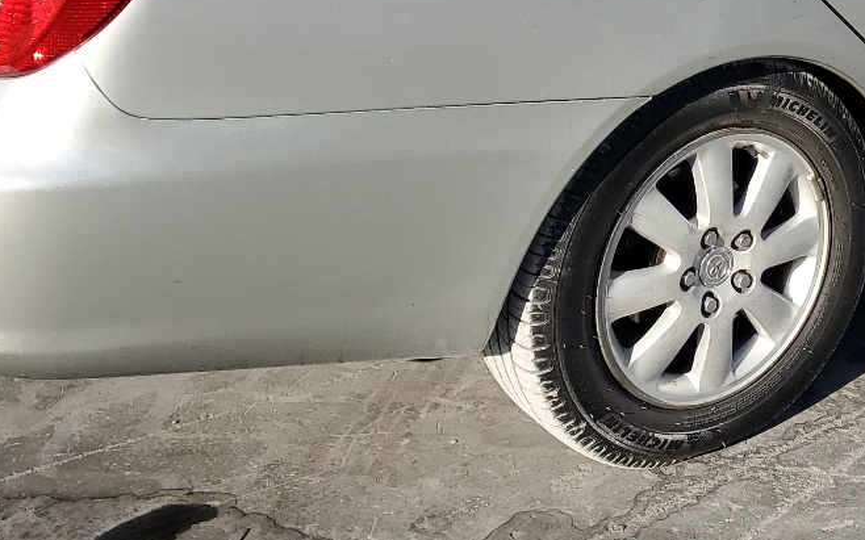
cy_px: -29
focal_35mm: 67
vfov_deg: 18.8
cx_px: 730
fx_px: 1579
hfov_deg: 29.7
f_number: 1.5
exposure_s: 1/2500
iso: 50
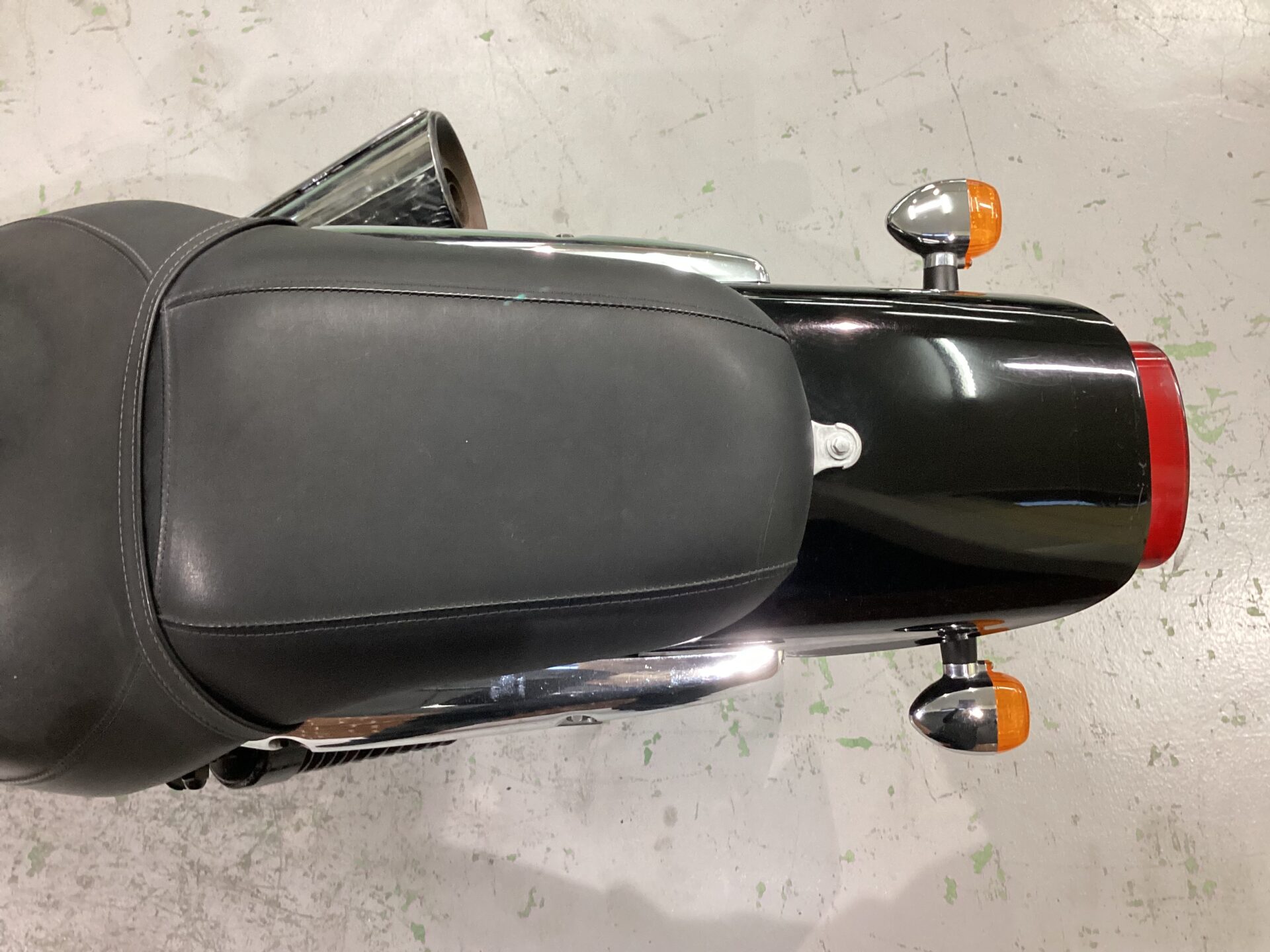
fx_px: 1137
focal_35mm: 31
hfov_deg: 58.4
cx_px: 635
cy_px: 476
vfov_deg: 45.4
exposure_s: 1/60
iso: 200
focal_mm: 3.3
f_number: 2.4
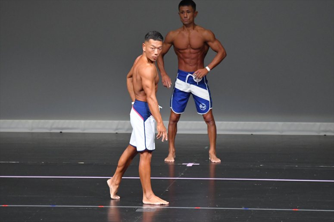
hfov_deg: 6.0
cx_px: 167
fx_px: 3199
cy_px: 111
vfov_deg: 4.0
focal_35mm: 345
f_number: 5.6
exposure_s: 1/400
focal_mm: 230
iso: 5000
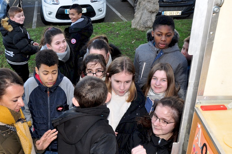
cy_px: 87
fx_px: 288
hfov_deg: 43.5
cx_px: 83
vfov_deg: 29.9
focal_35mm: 45
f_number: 9
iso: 320
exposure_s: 1/125
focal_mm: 21
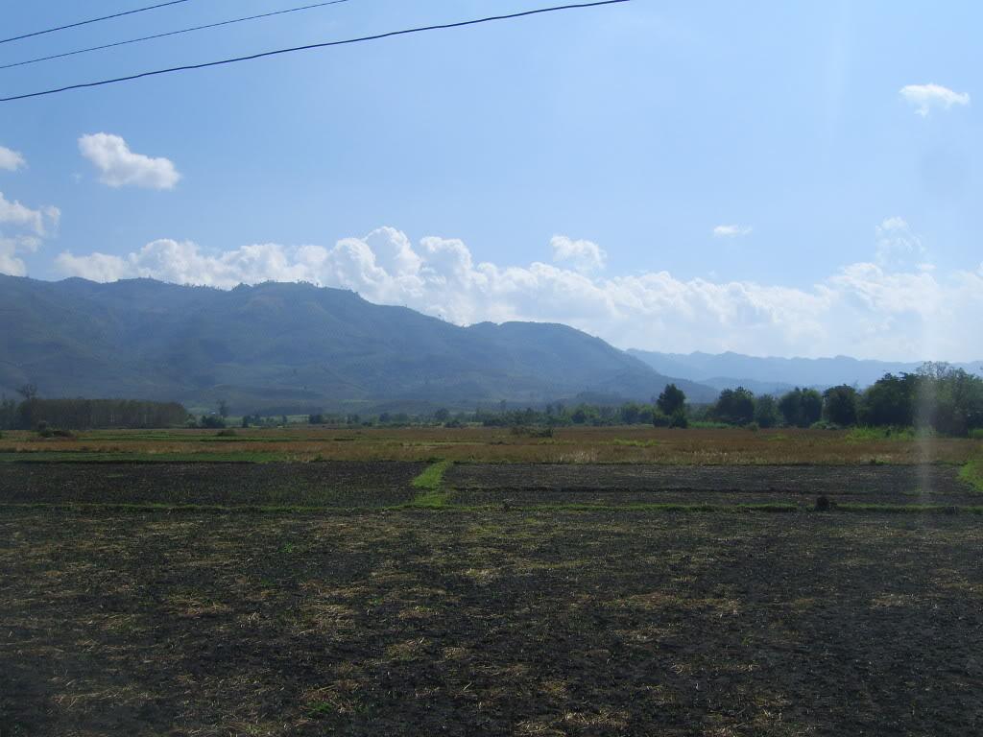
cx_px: 492
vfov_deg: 37.7
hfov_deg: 49.0
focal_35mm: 38
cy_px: 368
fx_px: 1079
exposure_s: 1/800
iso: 50
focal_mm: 7.8
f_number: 6.4
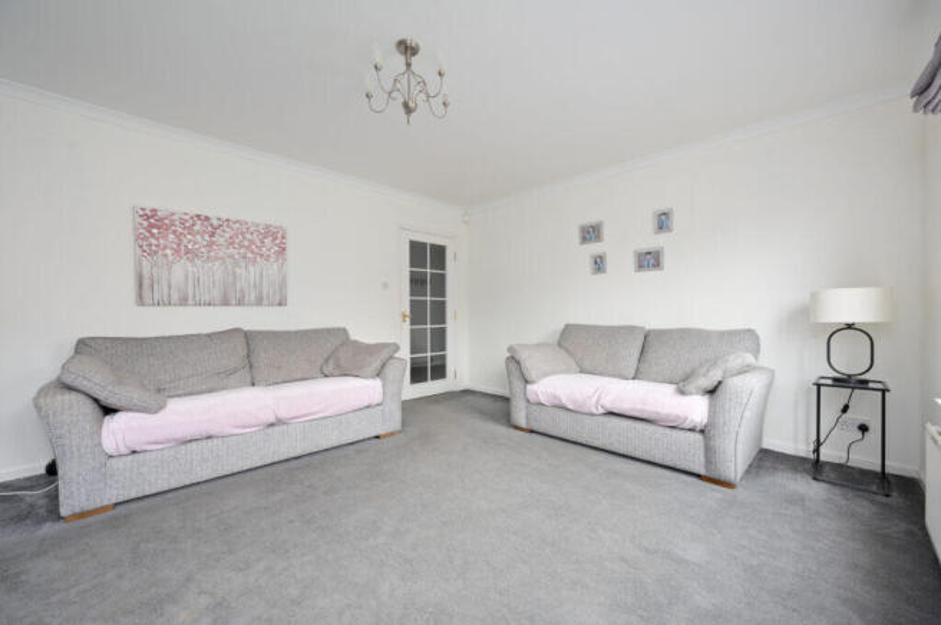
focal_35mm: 14
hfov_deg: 104.3
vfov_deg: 81.1
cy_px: 312
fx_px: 366
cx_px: 470
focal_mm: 14
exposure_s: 1/20
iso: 200
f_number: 7.1
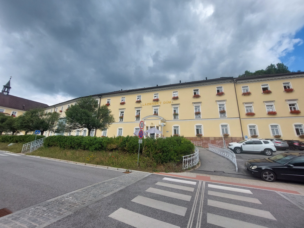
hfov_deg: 106.2
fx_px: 114
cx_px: 152
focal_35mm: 13
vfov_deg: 89.9
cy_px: 114
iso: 50
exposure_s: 1/1274
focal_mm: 1.74
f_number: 2.2
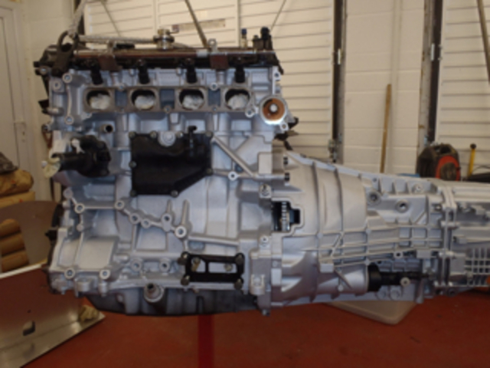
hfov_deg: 63.4
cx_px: 245
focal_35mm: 28
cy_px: 184
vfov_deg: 49.7
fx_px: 396
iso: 100
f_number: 3.9
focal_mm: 5
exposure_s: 1/30
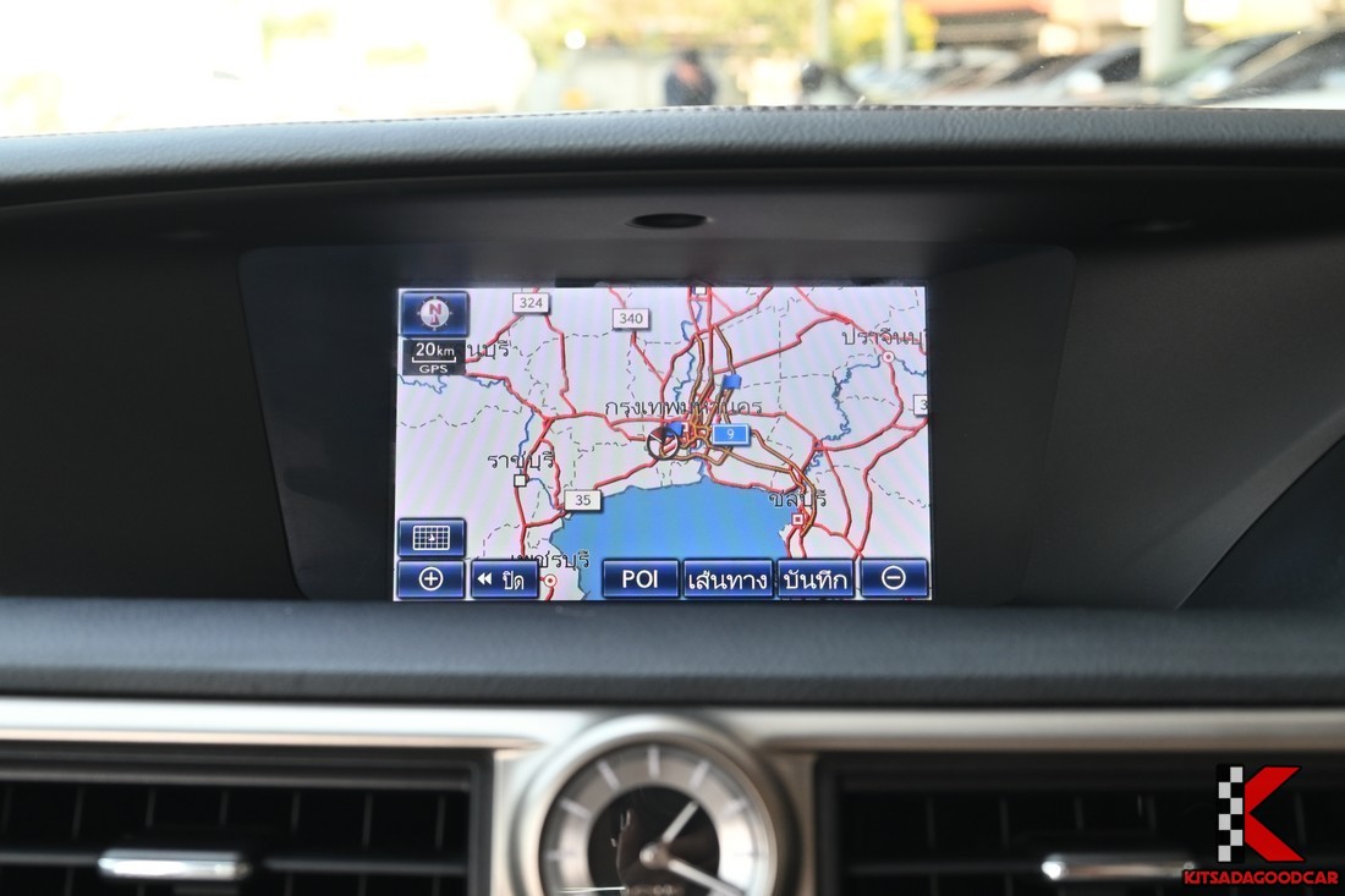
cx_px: 672
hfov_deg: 41.1
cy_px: 448
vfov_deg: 28.1
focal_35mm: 48
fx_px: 1793
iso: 280
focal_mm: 32
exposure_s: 1/45
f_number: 5.6
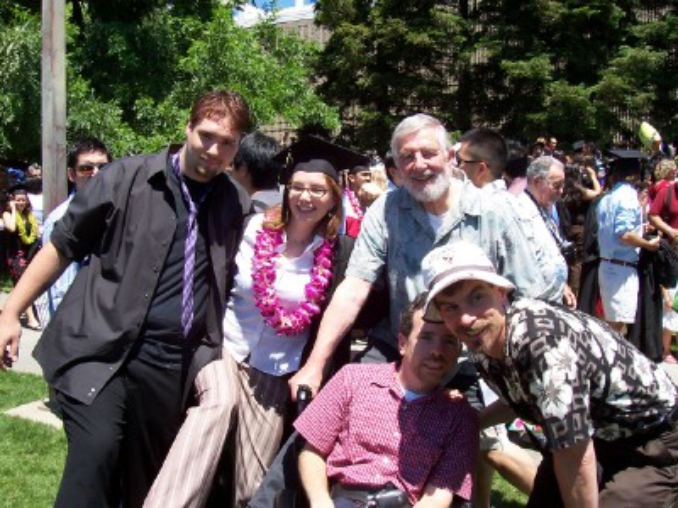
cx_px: 339
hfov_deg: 50.1
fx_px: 725
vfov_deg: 38.7
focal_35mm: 37
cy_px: 254
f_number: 5.6
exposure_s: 1/350
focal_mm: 5.6
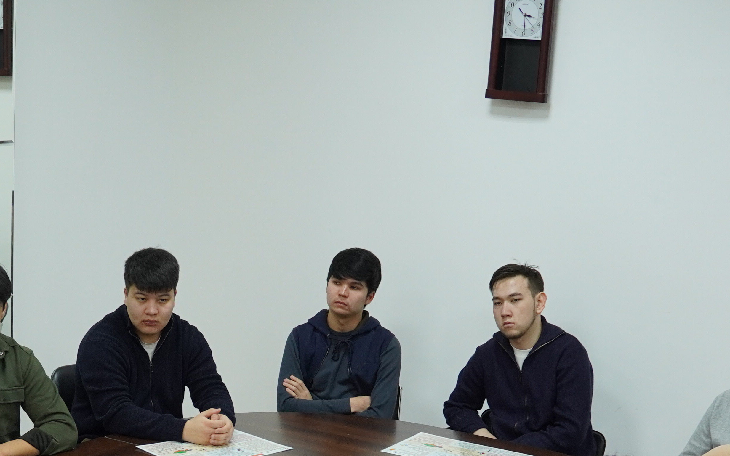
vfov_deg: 18.5
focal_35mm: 67
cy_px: 526
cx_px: 136
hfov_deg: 29.8
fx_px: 1333
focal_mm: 18
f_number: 4
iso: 800
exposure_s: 1/100
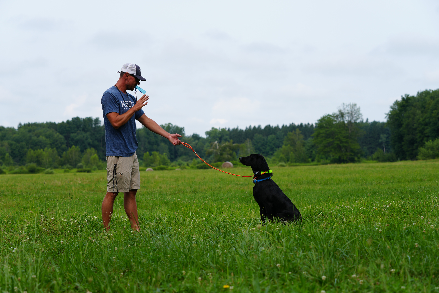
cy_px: 146
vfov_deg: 17.5
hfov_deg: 26.0
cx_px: 220
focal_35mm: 78
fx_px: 951
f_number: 5
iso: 100
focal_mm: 78
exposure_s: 1/400
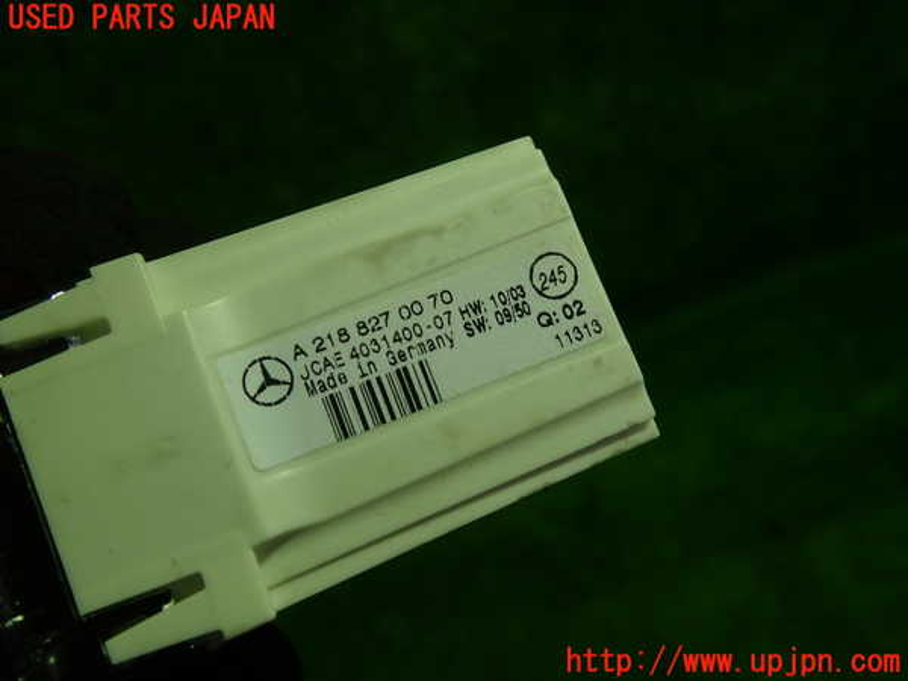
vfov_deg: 46.8
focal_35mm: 30
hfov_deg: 60.0
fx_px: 787
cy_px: 340
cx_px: 454
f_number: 2.3
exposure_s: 1/100
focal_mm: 5.4
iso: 100
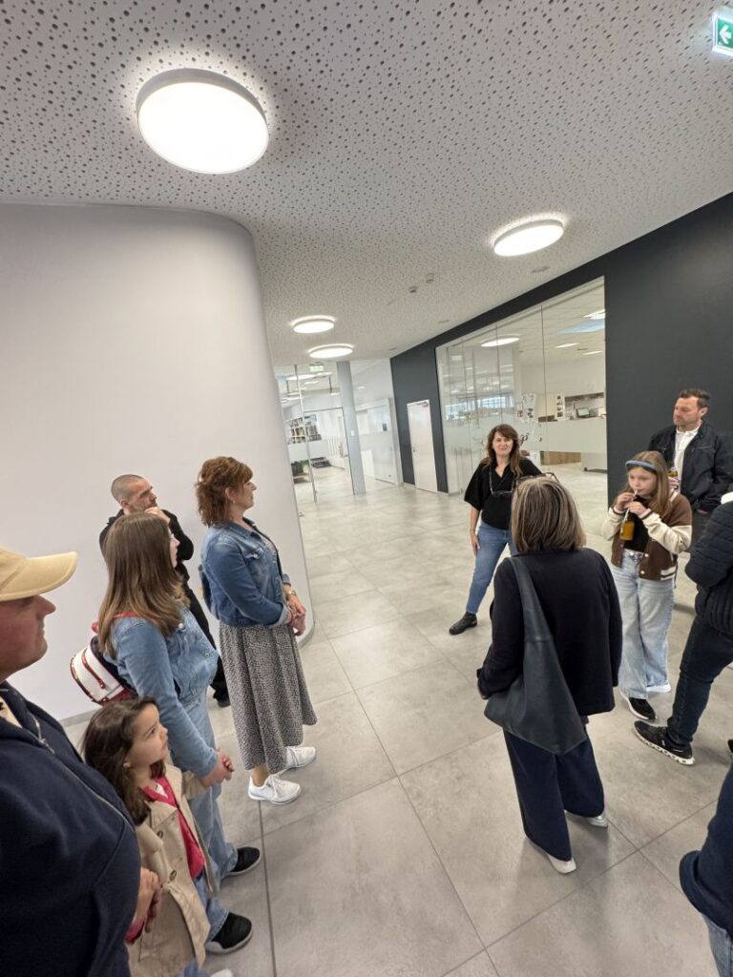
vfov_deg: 102.1
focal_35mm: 14
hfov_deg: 85.7
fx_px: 395
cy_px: 488
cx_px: 366
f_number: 2.2
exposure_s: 1/100
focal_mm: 2.22
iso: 200
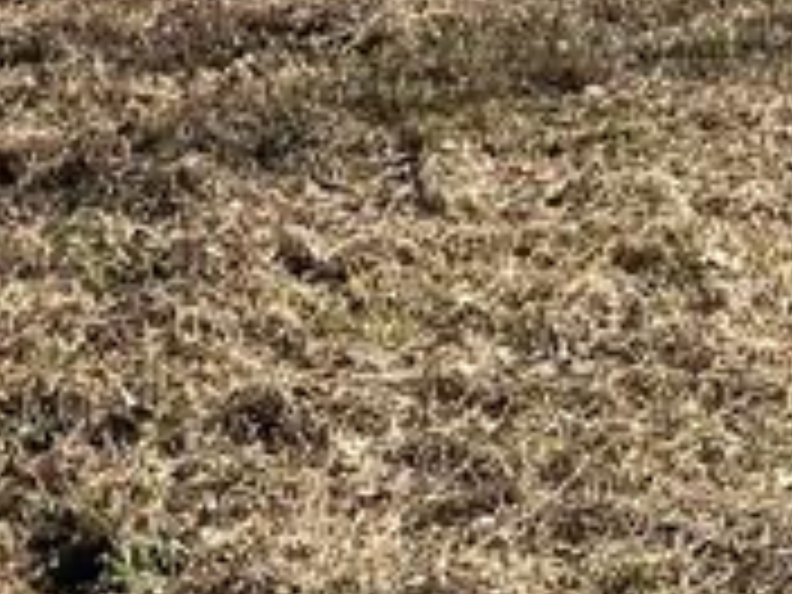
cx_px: 346
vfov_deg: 8.6
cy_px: -1004
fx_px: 3455
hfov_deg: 13.1
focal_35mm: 151
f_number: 1.6
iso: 50
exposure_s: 1/2410
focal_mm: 5.1
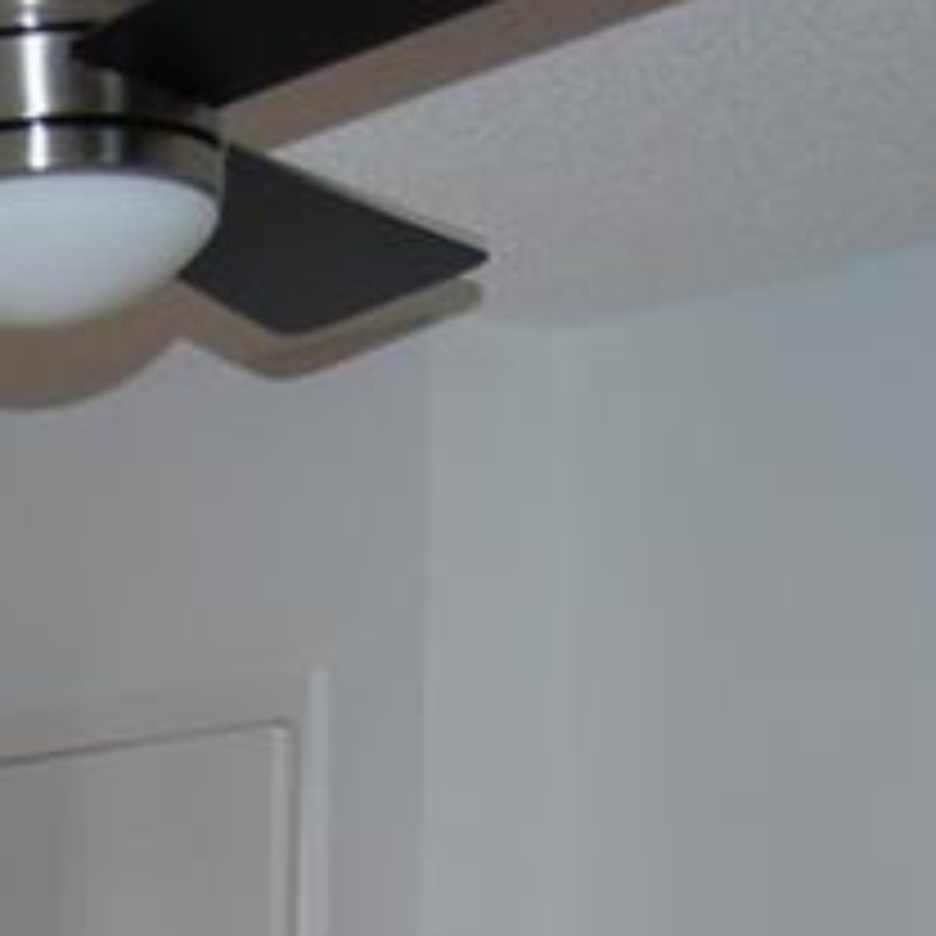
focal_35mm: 113
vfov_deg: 14.2
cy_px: 1498
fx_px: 3457
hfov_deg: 14.6
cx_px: -382
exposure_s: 1/60
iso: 200
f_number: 3.5
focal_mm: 18
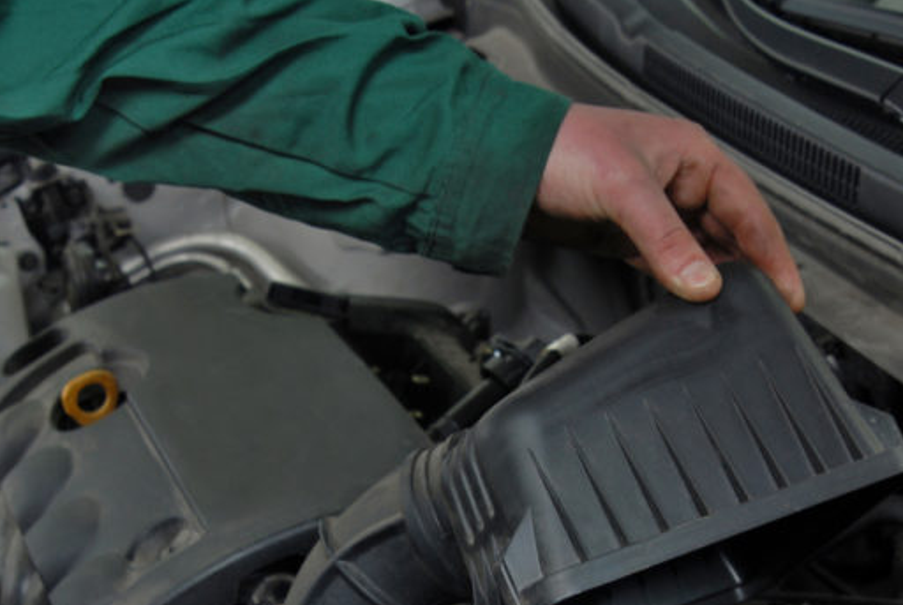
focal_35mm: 78
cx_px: 494
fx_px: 1959
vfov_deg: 17.2
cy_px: 601
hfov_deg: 25.9
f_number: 5
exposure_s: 1/4
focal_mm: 26
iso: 125
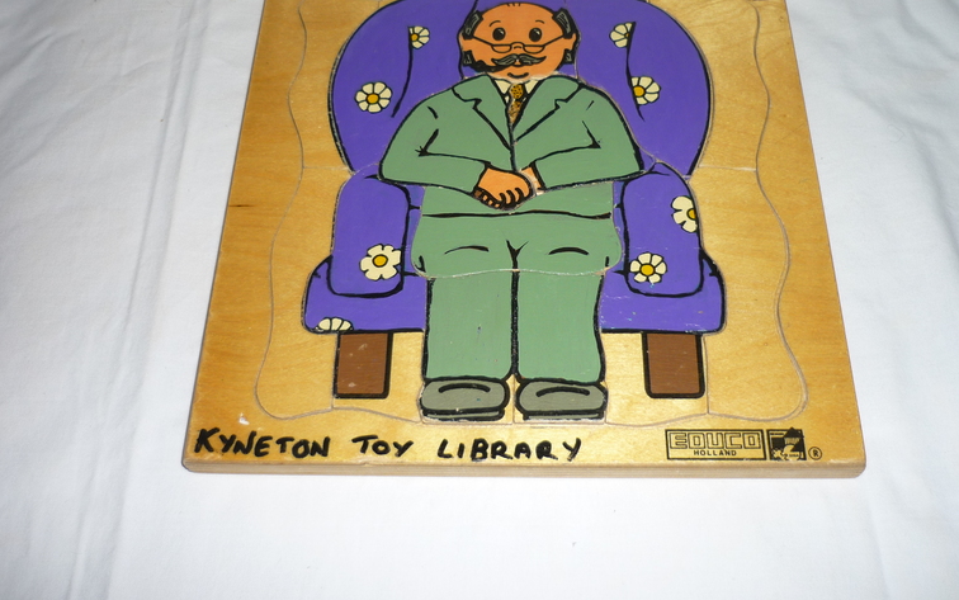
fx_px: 967
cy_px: 230
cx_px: 505
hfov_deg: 52.7
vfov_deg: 34.3
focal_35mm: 37
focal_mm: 5.5
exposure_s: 1/30
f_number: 2.8
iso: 100
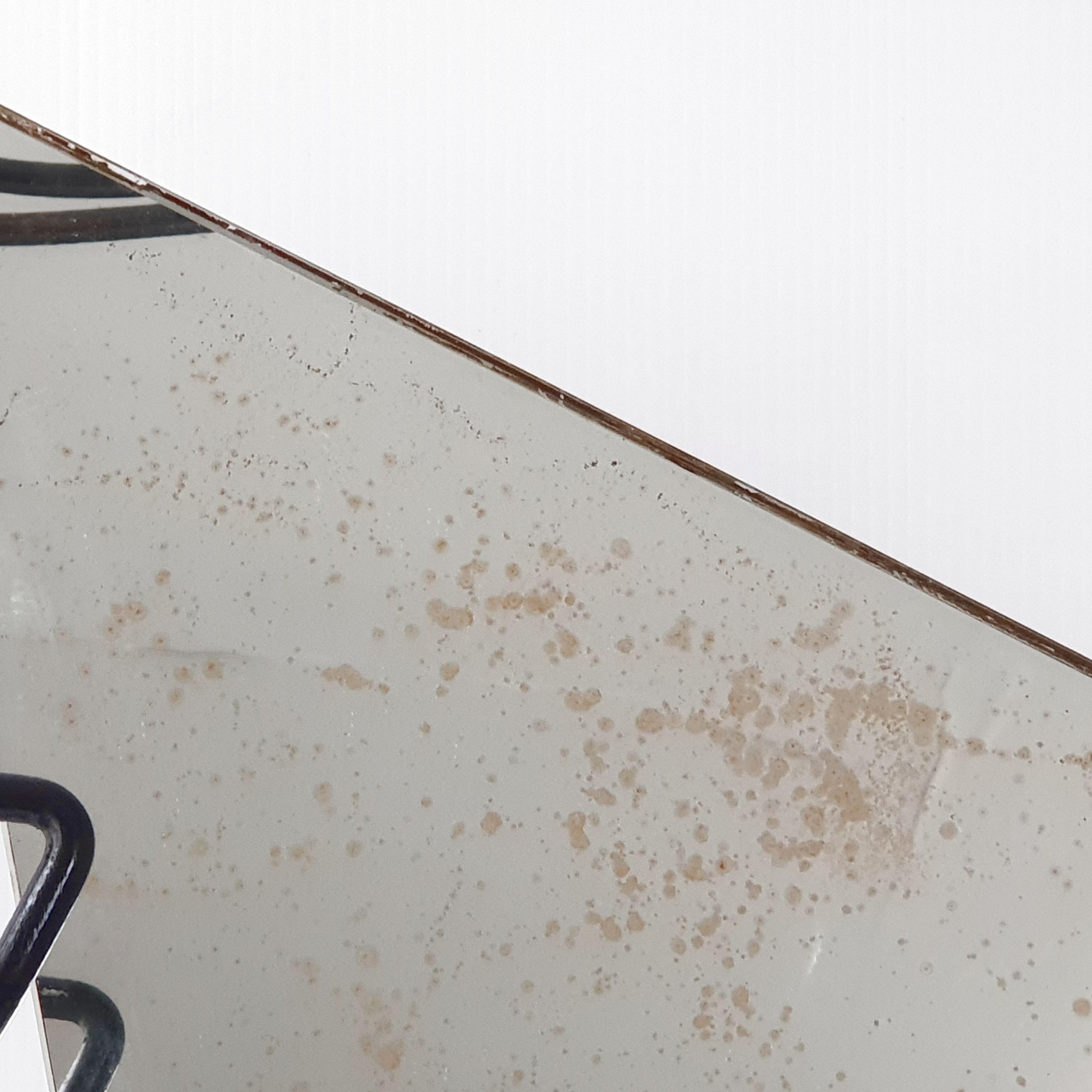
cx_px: 440
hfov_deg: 26.8
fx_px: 2284
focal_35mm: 64
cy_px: 566
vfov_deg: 26.9
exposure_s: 1/33
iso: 160
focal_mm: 6
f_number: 2.4
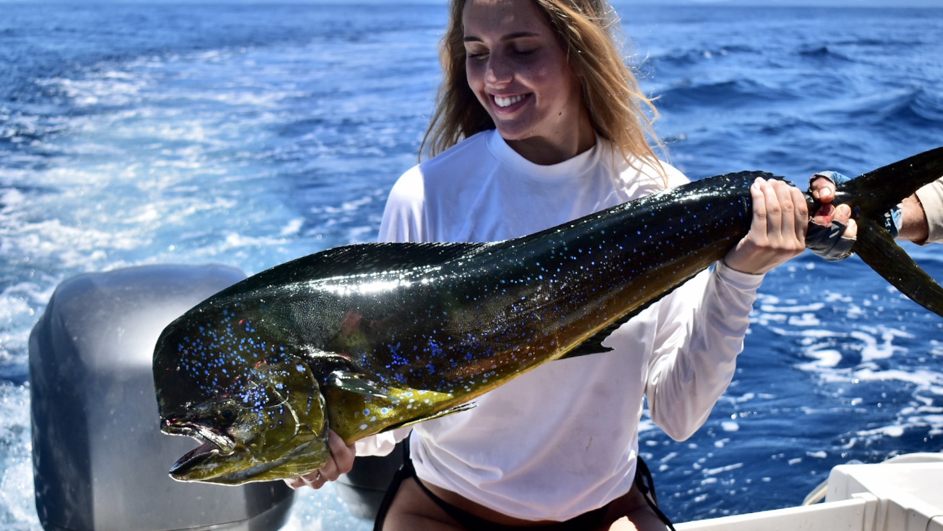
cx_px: 477
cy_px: 316
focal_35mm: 50
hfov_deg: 41.7
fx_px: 1239
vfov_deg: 24.1
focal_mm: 31
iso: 400
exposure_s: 1/2500
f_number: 4.2
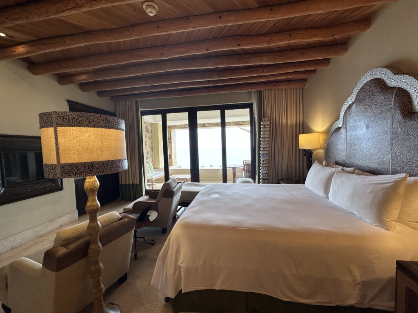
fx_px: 169
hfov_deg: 102.1
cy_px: 156
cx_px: 209
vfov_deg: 85.7
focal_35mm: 14
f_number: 2.2
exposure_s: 1/120
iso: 64
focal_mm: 2.22
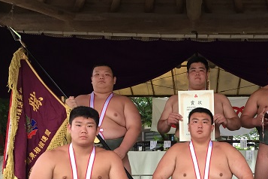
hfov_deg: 35.6
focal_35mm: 54
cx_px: 217
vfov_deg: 24.3
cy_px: 164
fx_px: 402
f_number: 2.2
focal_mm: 4.15
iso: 40
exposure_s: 1/30
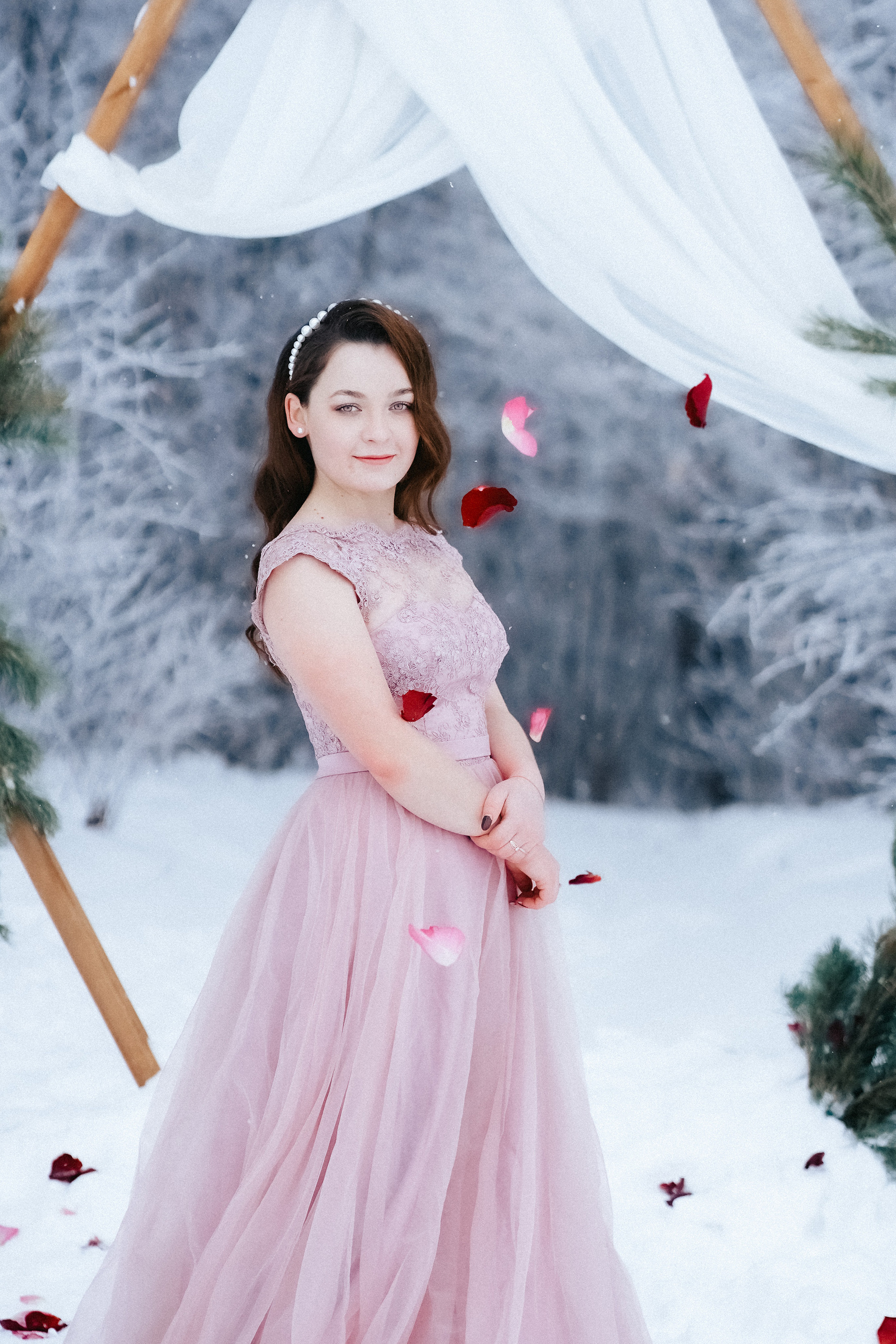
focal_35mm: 121
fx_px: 4518
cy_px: 651
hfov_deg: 11.3
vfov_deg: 16.9
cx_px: 329
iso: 1600
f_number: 2.8
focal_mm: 85
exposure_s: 1/5000
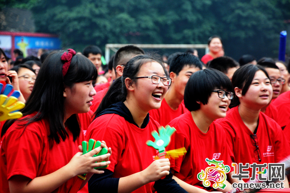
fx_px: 1183
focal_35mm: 147
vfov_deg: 9.3
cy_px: 96
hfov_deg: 14.0
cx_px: 145
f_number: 5.6
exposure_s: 1/60
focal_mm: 98
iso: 400
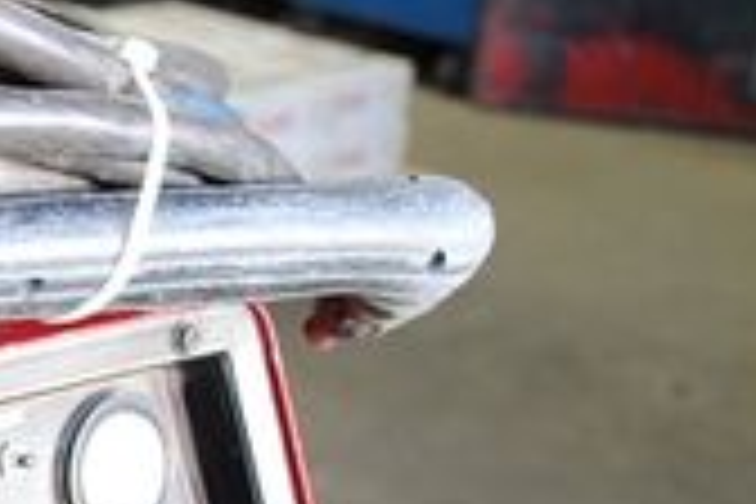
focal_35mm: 139
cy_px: 718
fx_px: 2919
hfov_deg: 13.7
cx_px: -459
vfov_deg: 9.6
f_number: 4.2
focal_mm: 26
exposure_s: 1/40
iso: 200
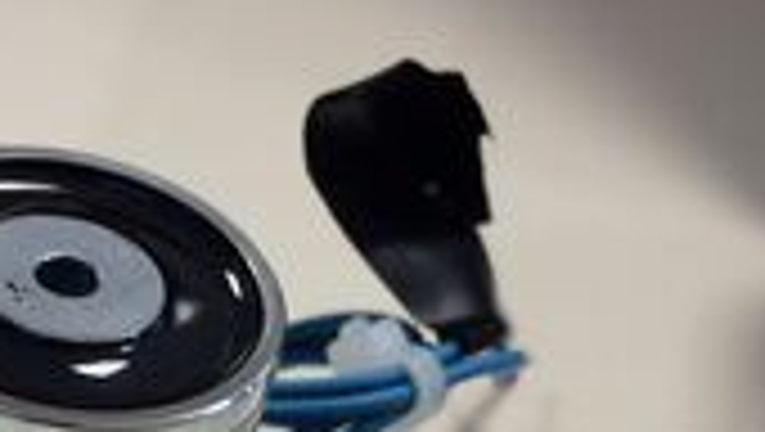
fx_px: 1888
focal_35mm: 93
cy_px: 655
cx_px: 94
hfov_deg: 22.4
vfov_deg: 12.4
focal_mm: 4.15
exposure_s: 1/33
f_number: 2.2
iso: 40
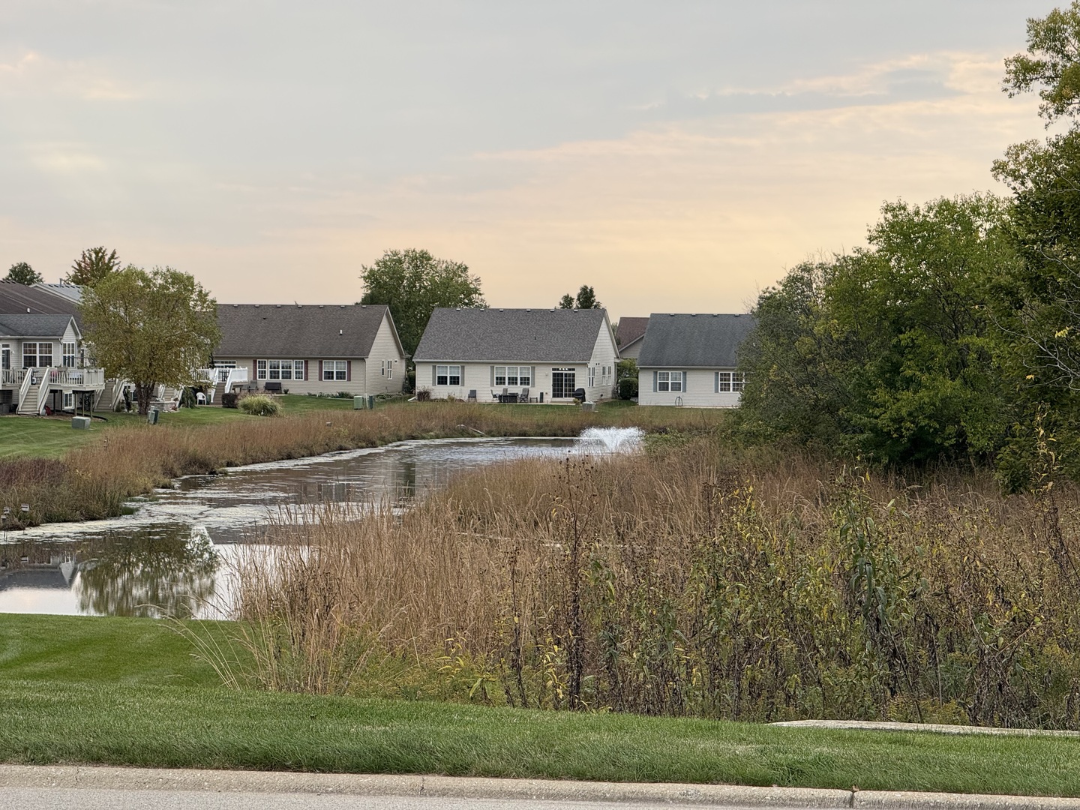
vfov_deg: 12.3
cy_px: 405
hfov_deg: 16.4
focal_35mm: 120
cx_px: 540
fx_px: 3744
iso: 50
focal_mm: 15.66
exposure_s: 1/554
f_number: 2.8
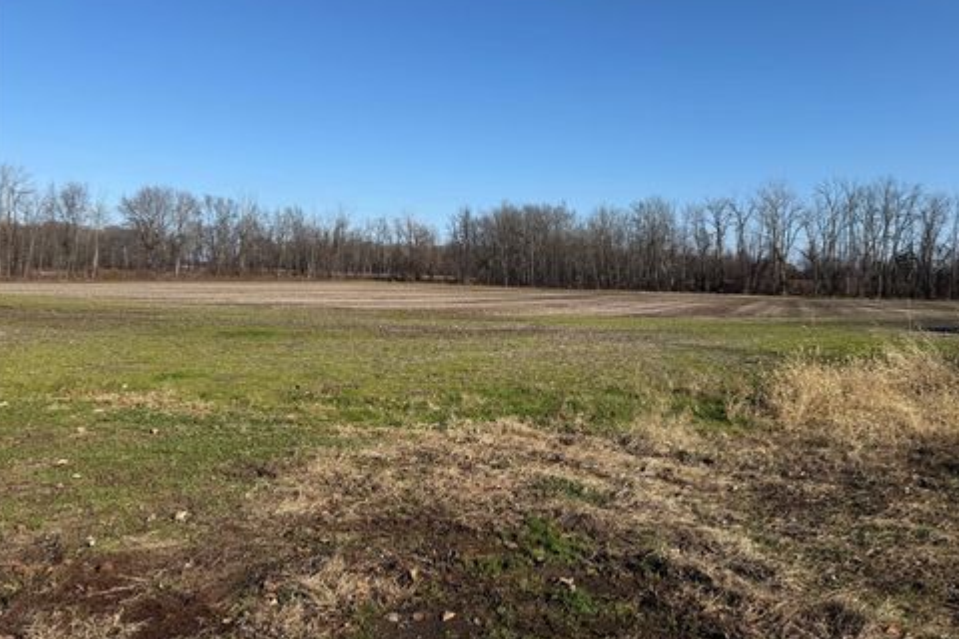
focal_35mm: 26
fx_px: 693
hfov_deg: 69.4
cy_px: 285
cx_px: 489
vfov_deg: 49.5
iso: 80
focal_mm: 6.76
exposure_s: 1/5319
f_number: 1.78
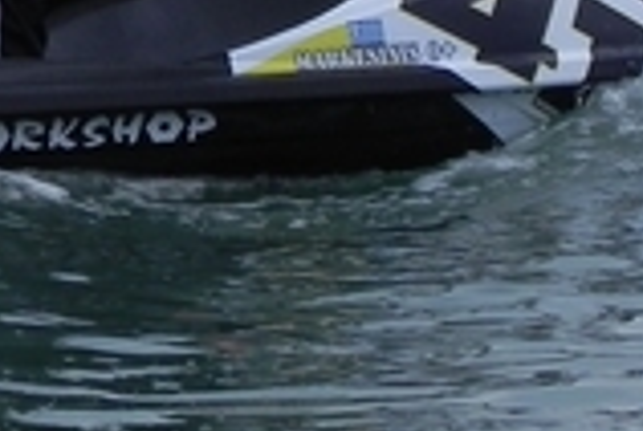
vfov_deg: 2.2
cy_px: -323
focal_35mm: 627
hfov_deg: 3.3
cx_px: -37
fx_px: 11220
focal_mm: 23
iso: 160
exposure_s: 1/530
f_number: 5
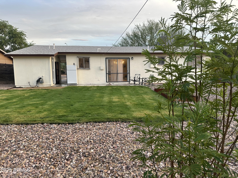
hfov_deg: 71.6
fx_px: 165
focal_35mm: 24
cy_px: 89
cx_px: 119
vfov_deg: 56.8
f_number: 1.78
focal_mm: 6.86
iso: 100
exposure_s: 1/121
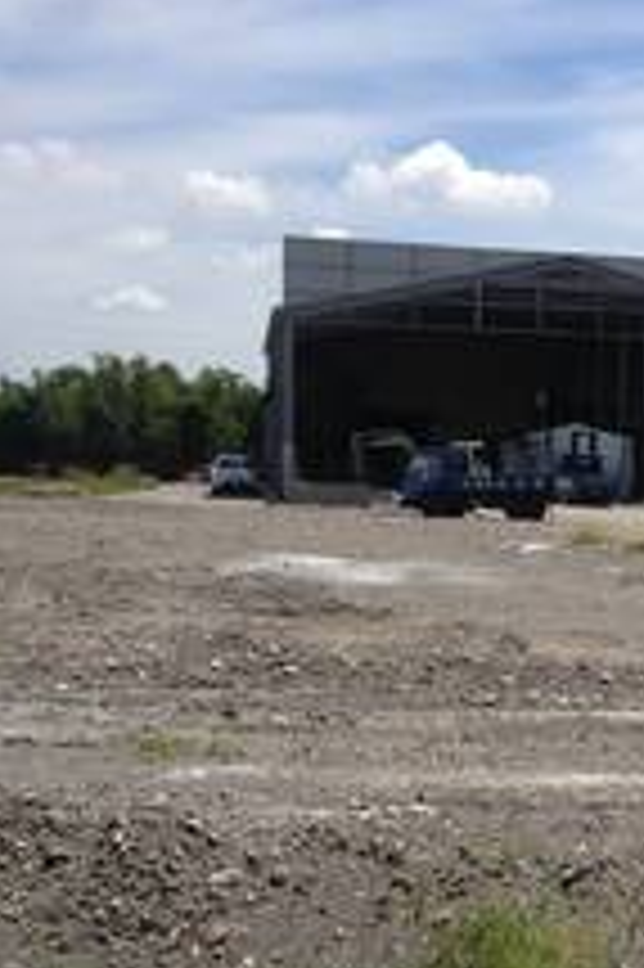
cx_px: 698
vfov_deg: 32.8
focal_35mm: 61
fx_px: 1639
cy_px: 599
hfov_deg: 21.2
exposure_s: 1/2208
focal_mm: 4.28
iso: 50
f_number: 2.4
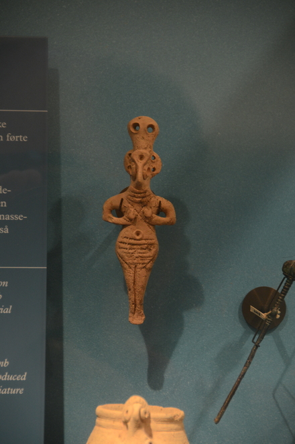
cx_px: 148
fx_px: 3703
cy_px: 222
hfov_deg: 4.6
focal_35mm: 300
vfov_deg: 6.9
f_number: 5.6
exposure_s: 1/60
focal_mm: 200
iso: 1000
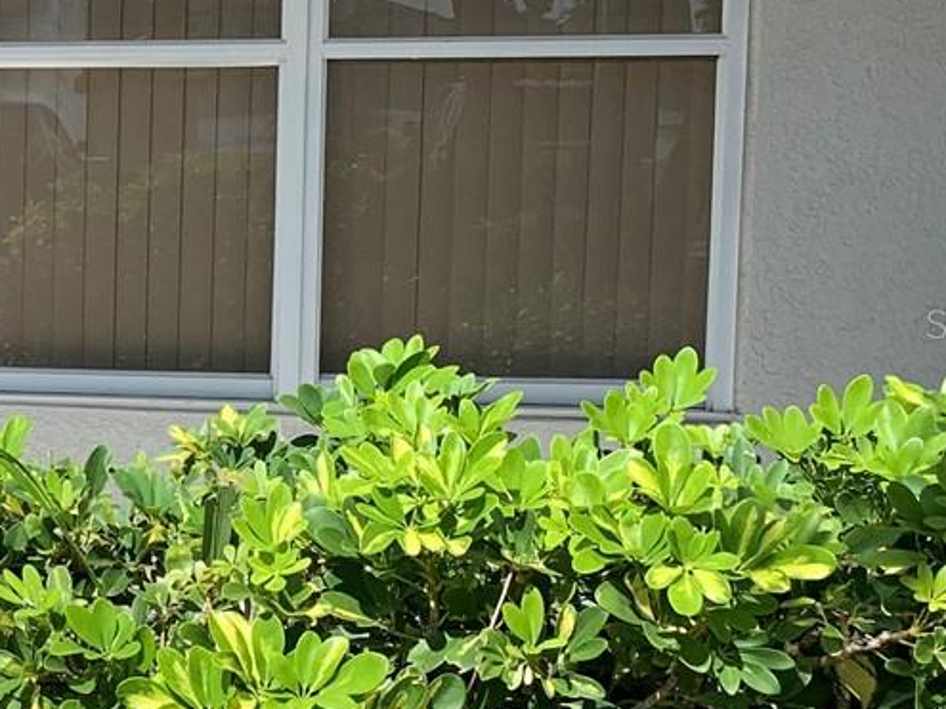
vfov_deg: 17.6
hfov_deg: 20.4
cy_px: 323
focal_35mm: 84
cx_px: -422
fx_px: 2295
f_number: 1.8
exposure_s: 1/2481
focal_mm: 4.25
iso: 25
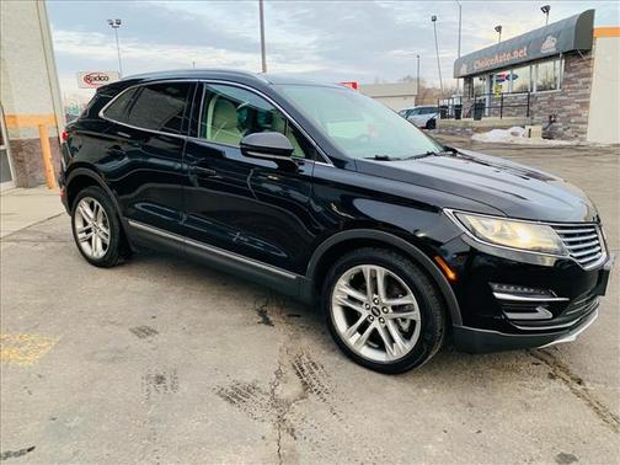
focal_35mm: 26
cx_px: 310
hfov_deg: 67.3
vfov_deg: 53.1
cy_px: 232
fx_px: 466
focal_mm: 4.25
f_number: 1.8
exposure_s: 1/121
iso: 50
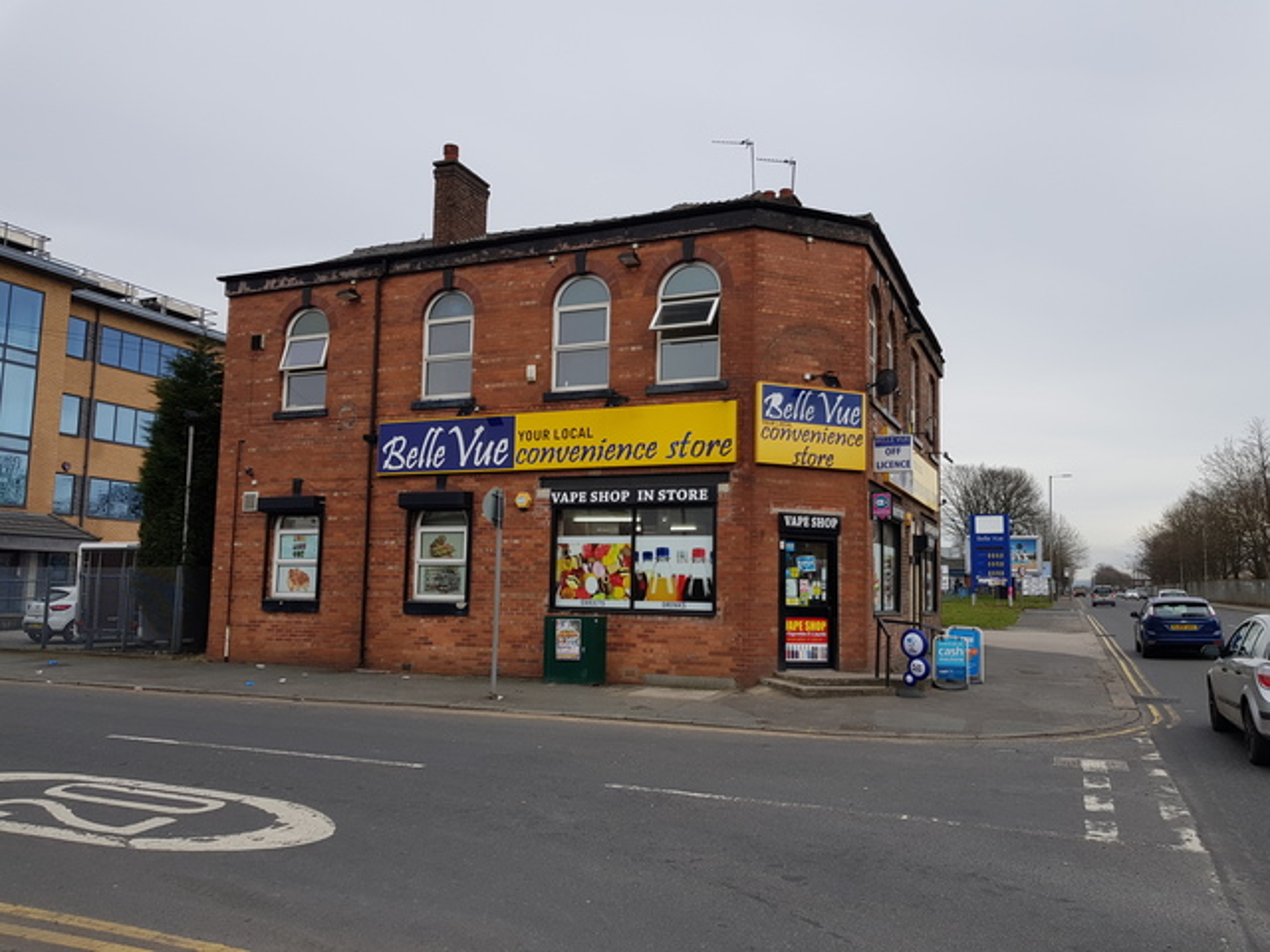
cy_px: 476
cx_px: 635
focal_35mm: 26
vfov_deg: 53.1
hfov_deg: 67.3
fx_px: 954
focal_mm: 4.2
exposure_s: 1/638
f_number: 1.7
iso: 40
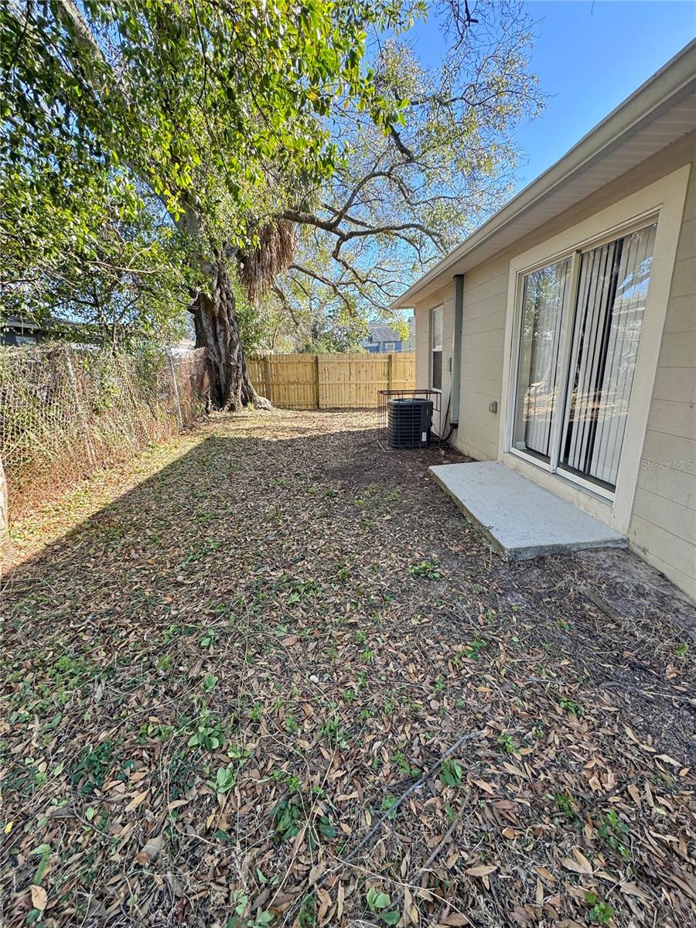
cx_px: 348
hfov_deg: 85.7
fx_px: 375
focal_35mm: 14
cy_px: 464
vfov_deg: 102.1
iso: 40
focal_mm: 2.22
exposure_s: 1/163
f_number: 2.2
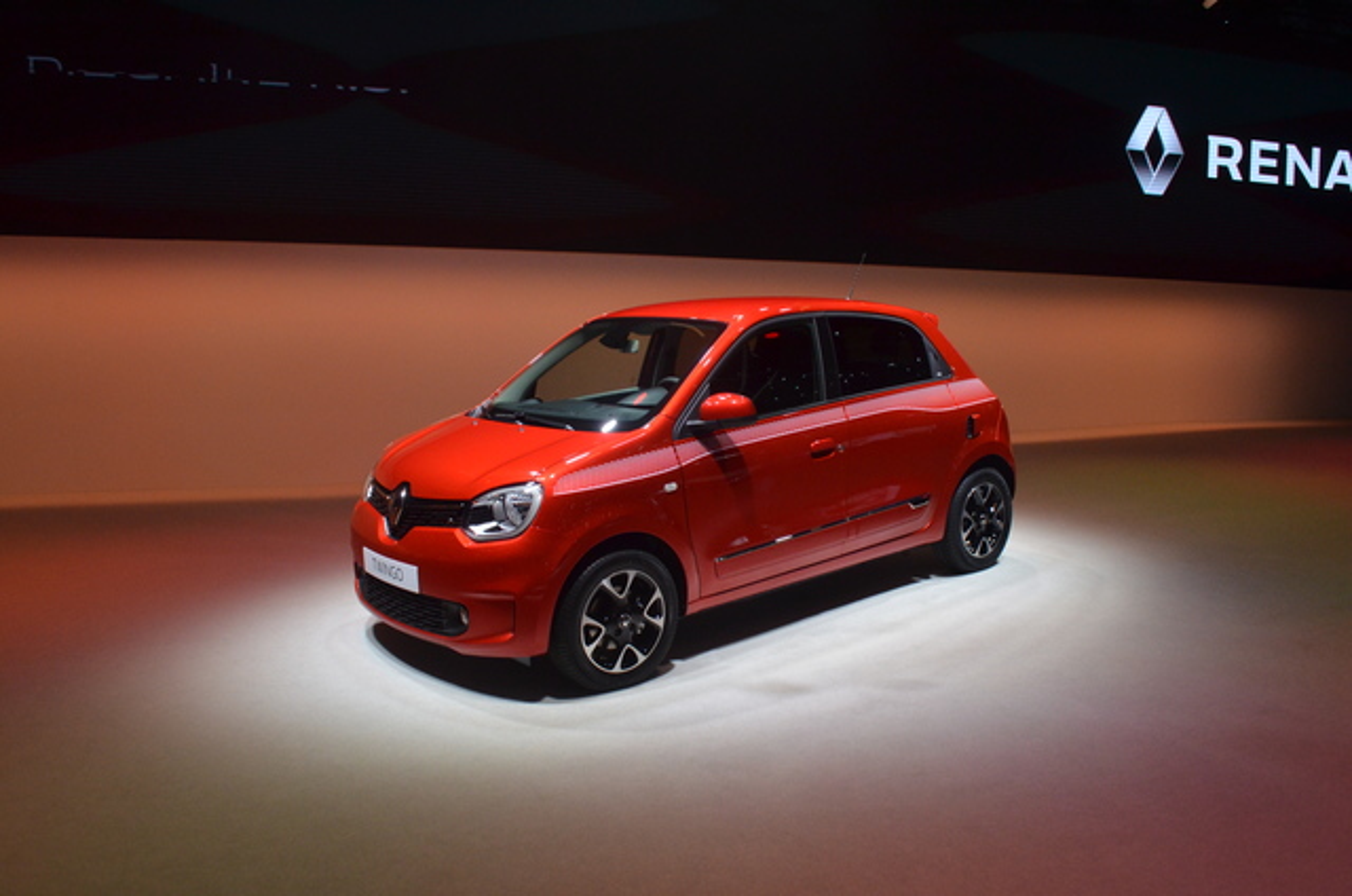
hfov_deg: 67.5
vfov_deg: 47.7
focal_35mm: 27
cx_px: 676
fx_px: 1012
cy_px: 448
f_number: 9
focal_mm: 18
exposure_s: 1/500
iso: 1600
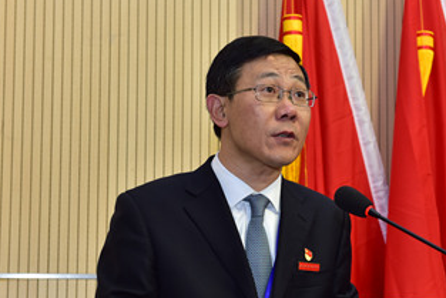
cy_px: 209
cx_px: 326
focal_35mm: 102
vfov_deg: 13.4
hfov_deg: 19.9
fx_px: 1264
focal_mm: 58
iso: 640
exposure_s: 1/50
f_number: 6.3
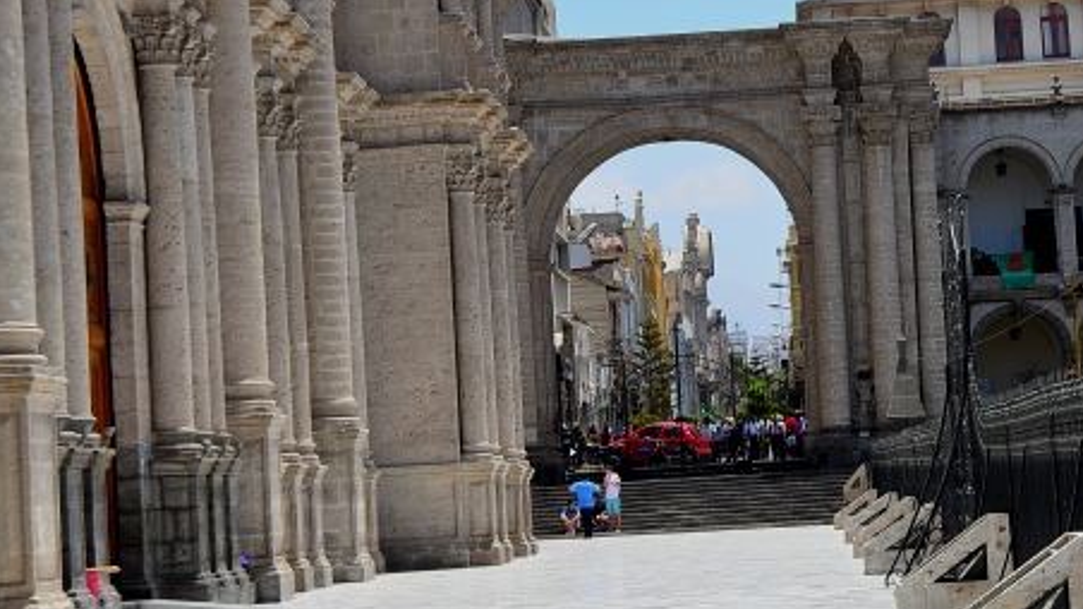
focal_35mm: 111
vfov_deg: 10.9
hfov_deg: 19.2
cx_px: 700
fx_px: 3187
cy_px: 273
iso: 100
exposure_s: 1/500
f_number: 5
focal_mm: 50
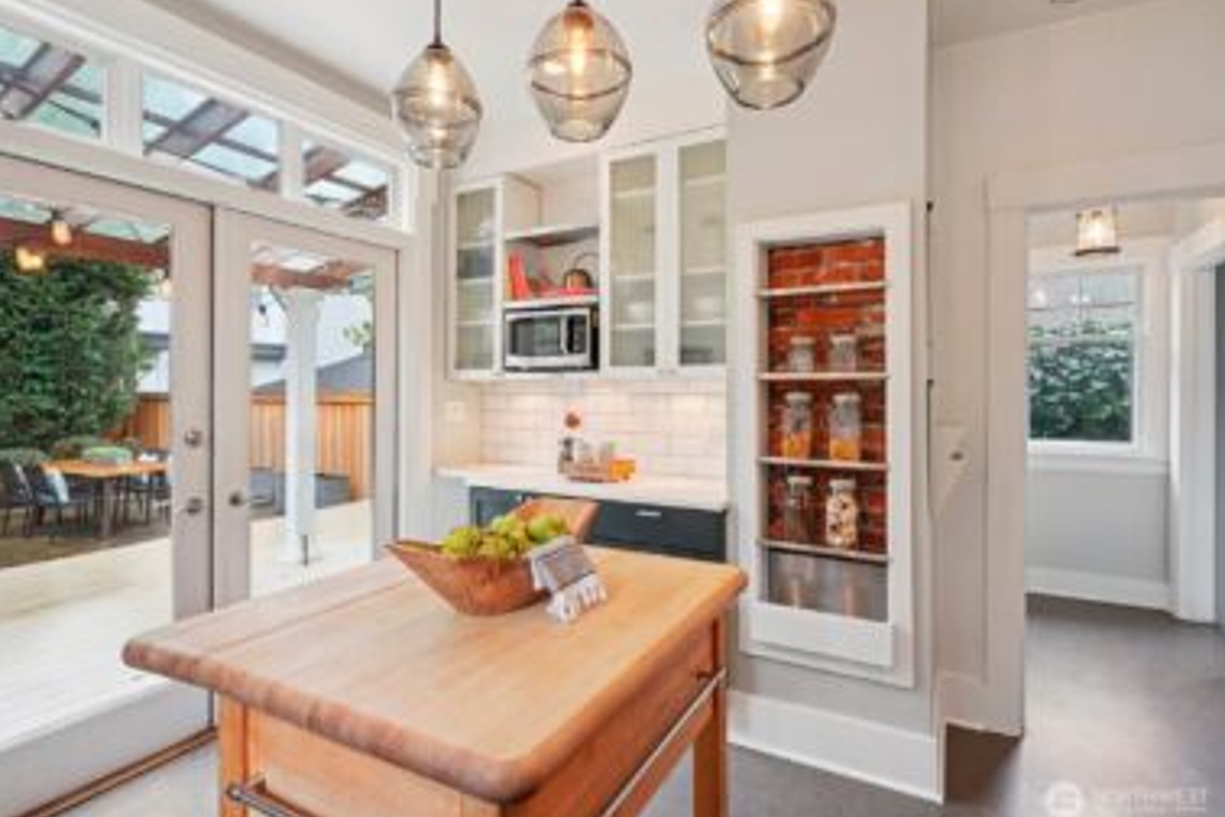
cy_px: 397
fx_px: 612
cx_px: 583
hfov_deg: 89.9
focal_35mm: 18
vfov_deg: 67.4
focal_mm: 17
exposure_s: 1/20
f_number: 8
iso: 400
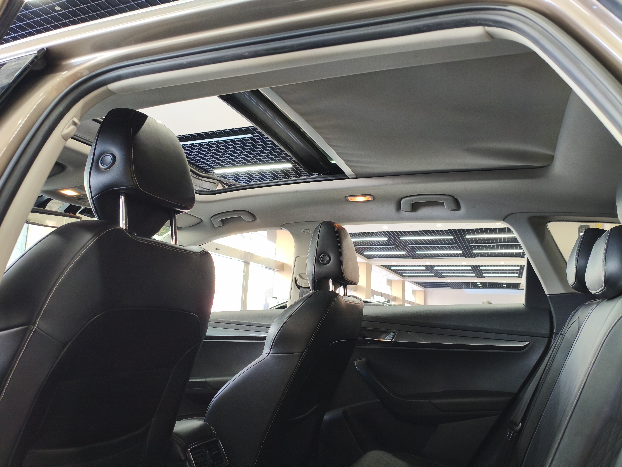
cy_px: 234
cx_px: 311
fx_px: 467
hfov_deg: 67.3
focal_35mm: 26
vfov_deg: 53.1
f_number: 1.5
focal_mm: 4.94
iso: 320
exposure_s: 1/100
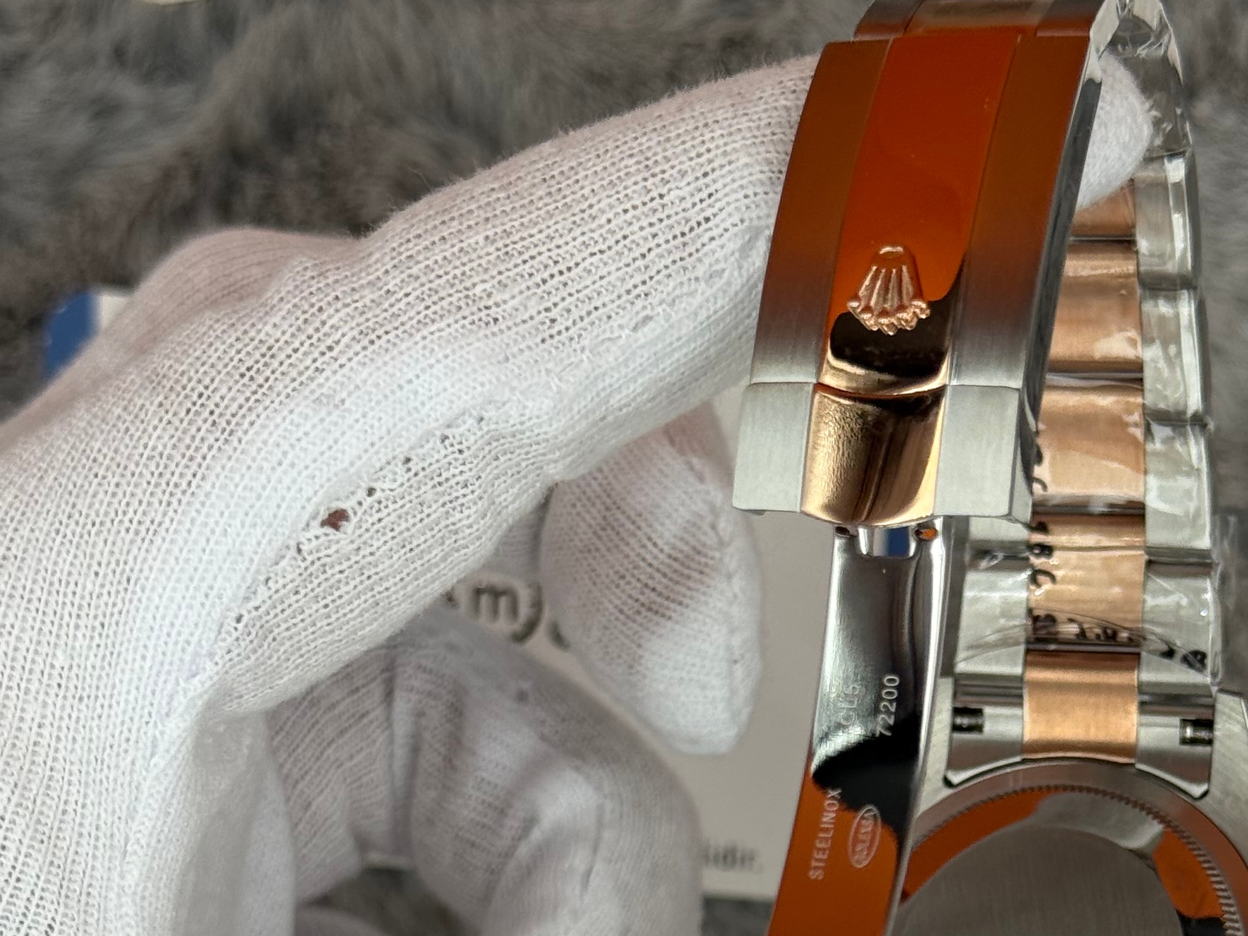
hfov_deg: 21.0
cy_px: 873
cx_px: 842
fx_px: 3353
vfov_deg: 15.7
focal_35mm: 93
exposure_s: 1/906
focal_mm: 6.76
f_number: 1.78
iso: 64
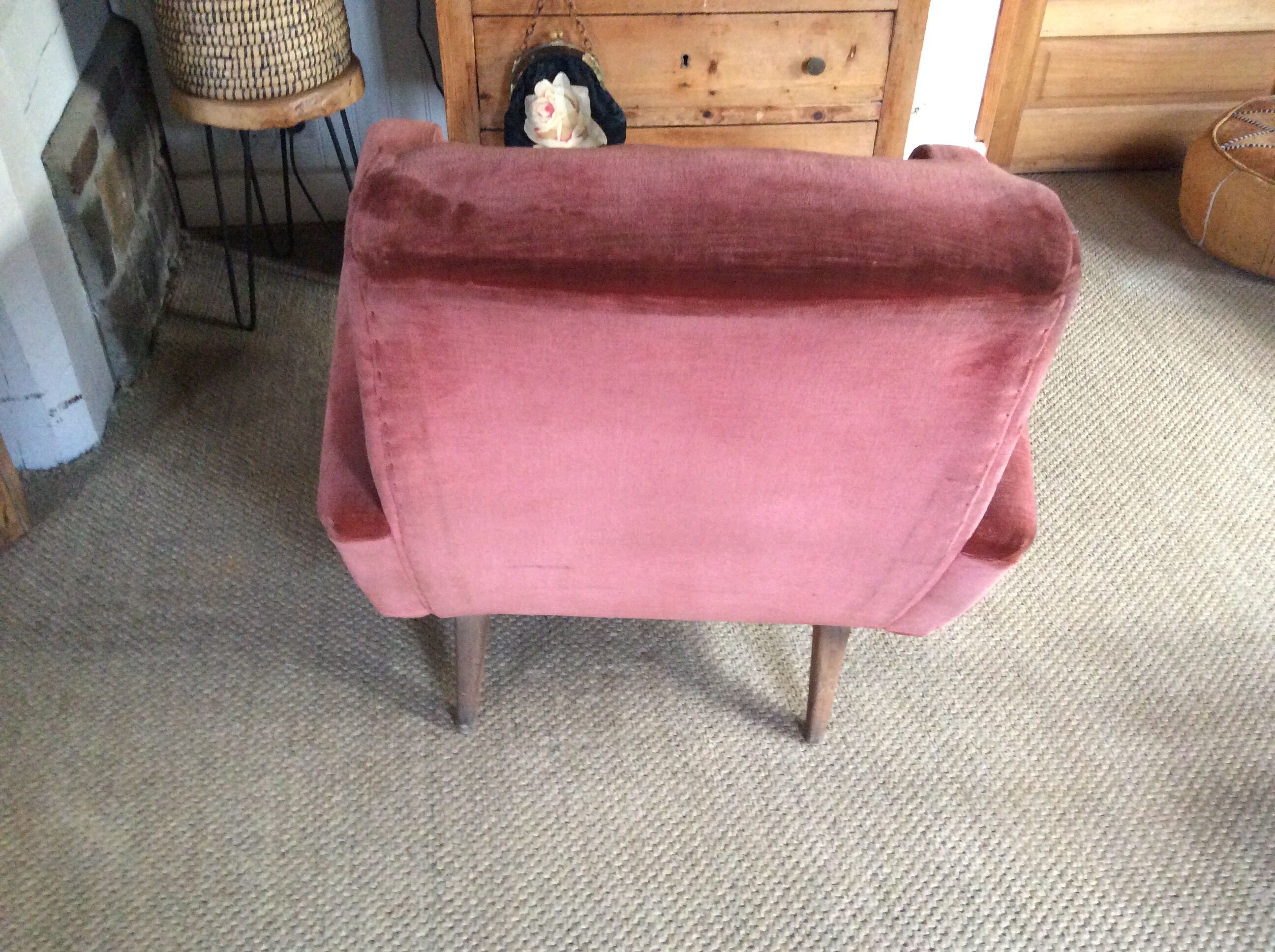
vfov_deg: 44.1
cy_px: 476
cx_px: 638
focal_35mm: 32
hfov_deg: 56.9
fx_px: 1177
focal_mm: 3.3
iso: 250
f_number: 2.4
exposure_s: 1/25
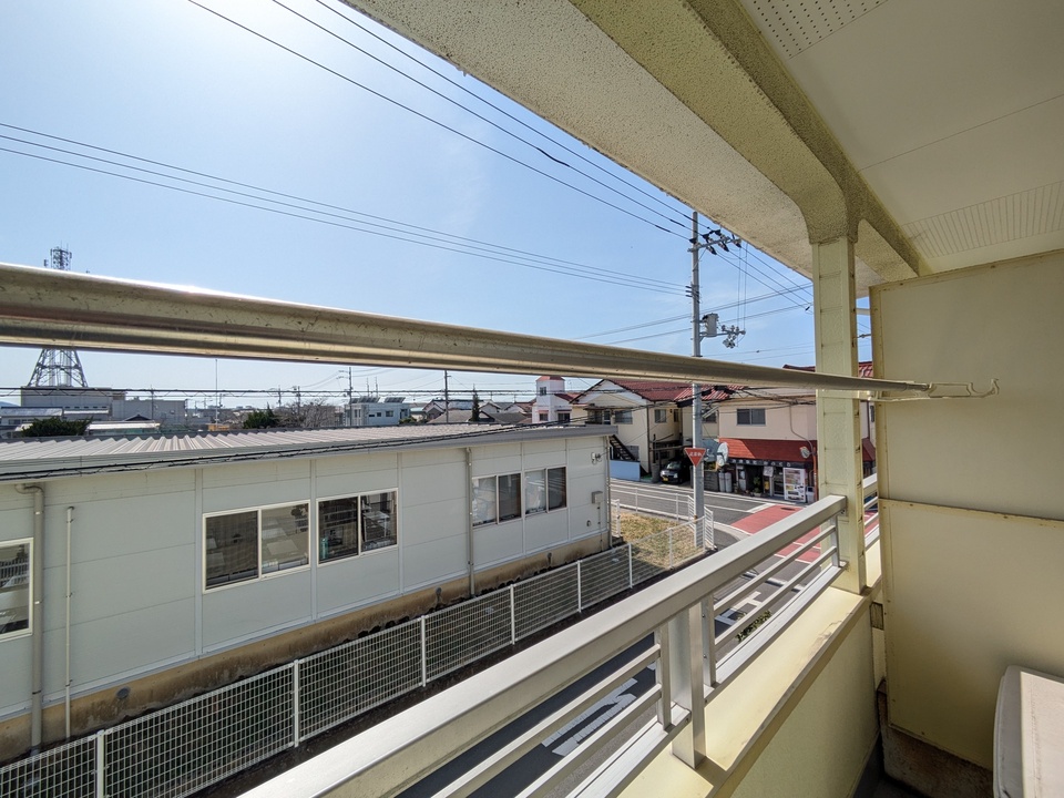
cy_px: 399
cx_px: 532
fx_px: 430
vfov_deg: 85.7
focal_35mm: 14
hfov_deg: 102.1
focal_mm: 1.83
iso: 50
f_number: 2.2
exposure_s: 1/1923
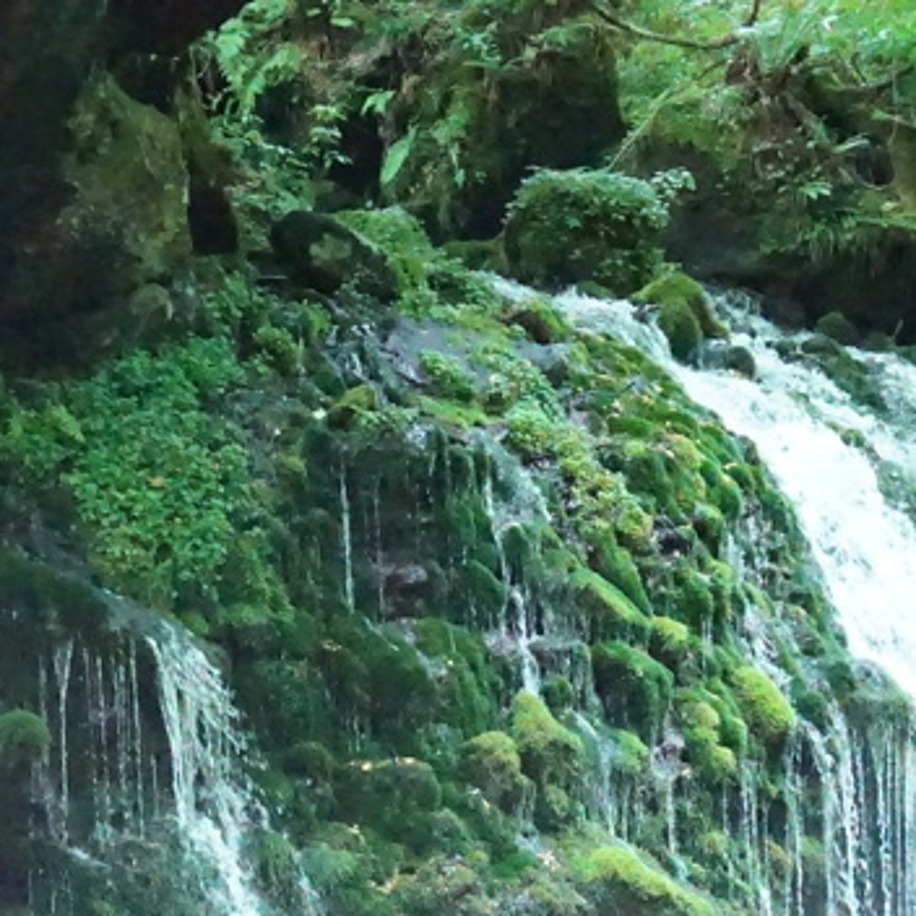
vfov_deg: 19.2
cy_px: 828
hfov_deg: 19.5
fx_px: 2664
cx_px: 317
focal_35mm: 89
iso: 25600
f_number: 7.1
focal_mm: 24
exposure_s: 1/160
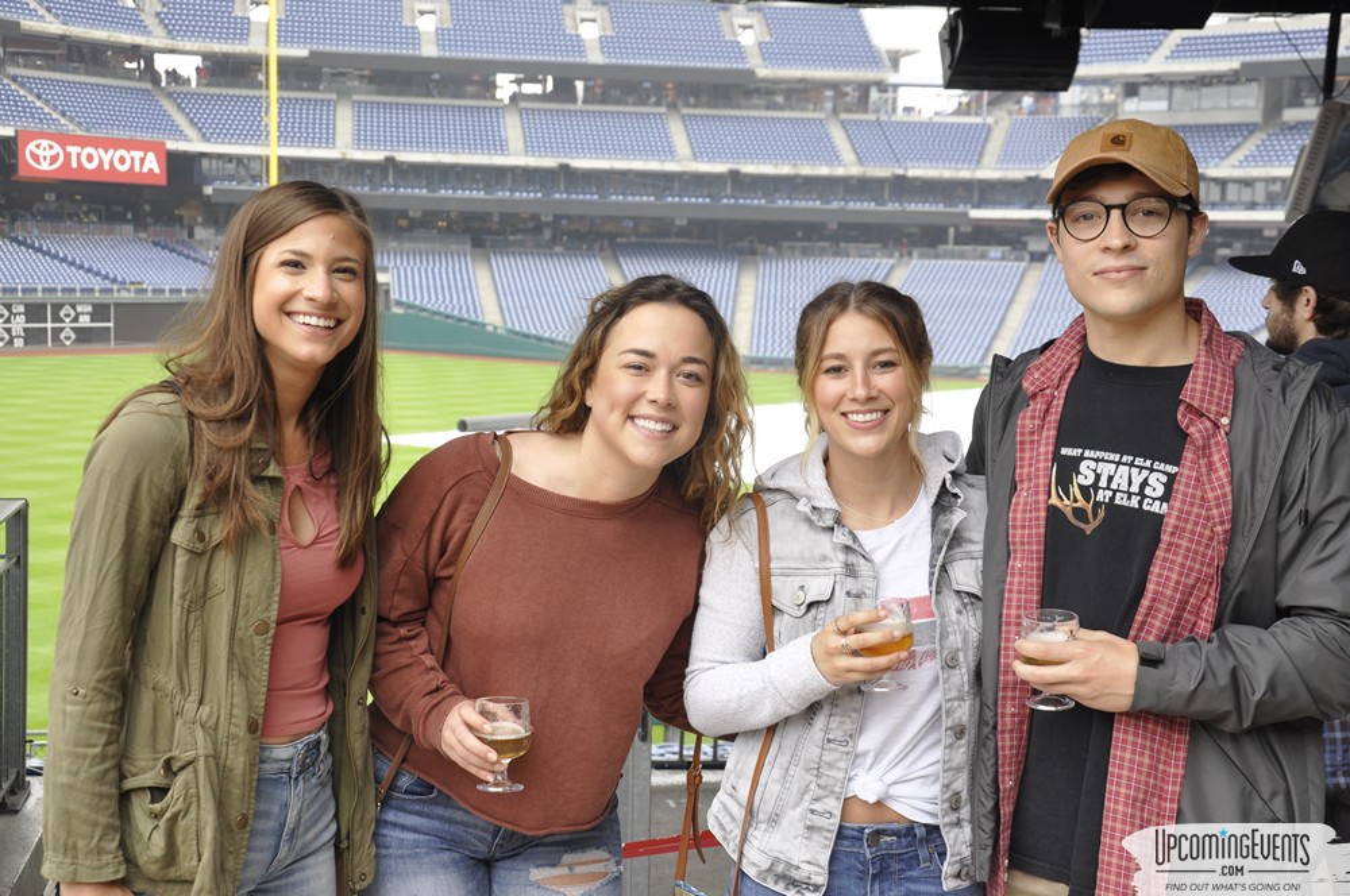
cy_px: 448
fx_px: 2247
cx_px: 675
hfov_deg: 33.4
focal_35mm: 60
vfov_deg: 22.6
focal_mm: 40
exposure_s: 1/80
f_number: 9
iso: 400
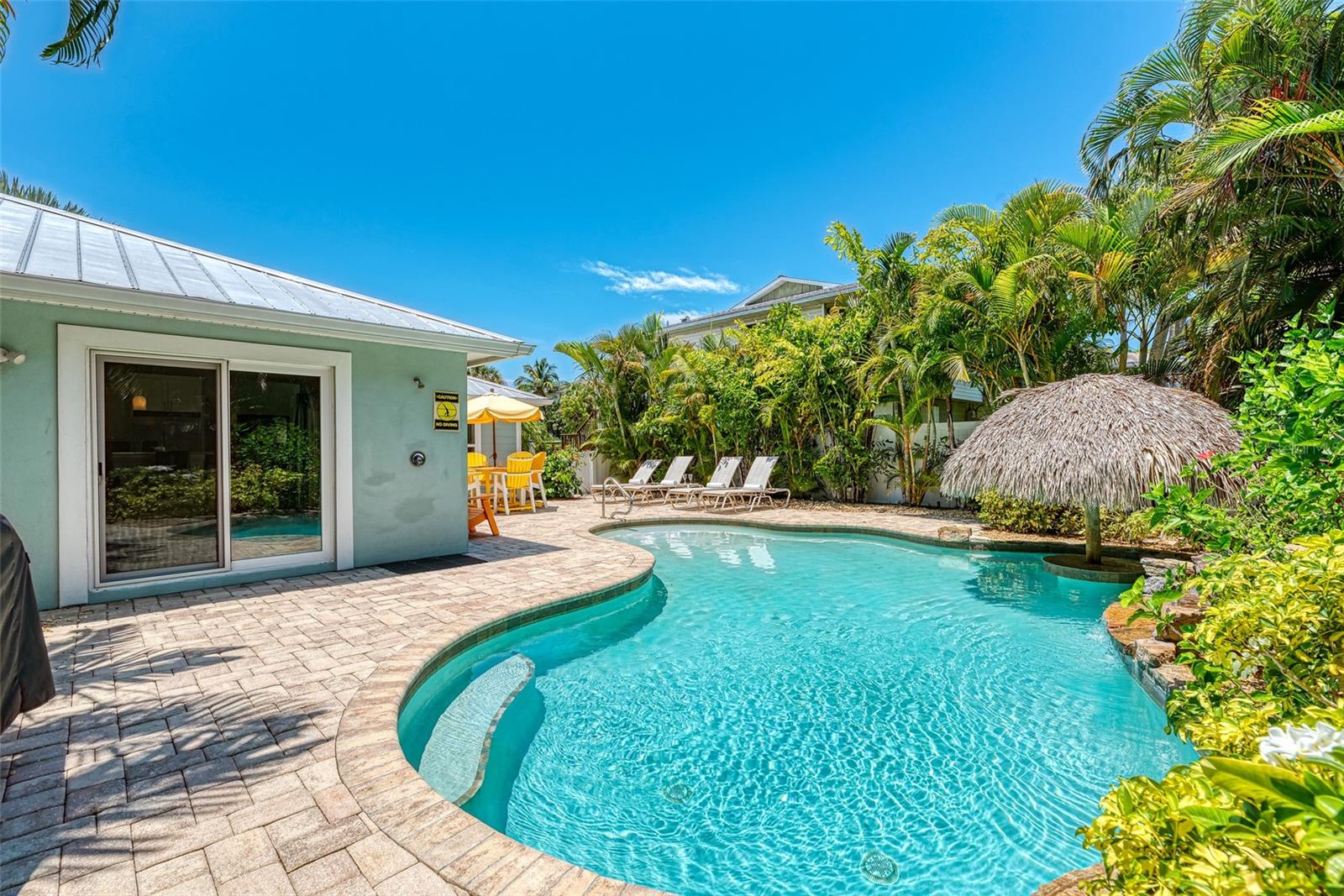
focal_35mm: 16
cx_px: 672
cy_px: 448
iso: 100
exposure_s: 1/2000
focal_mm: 16
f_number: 8
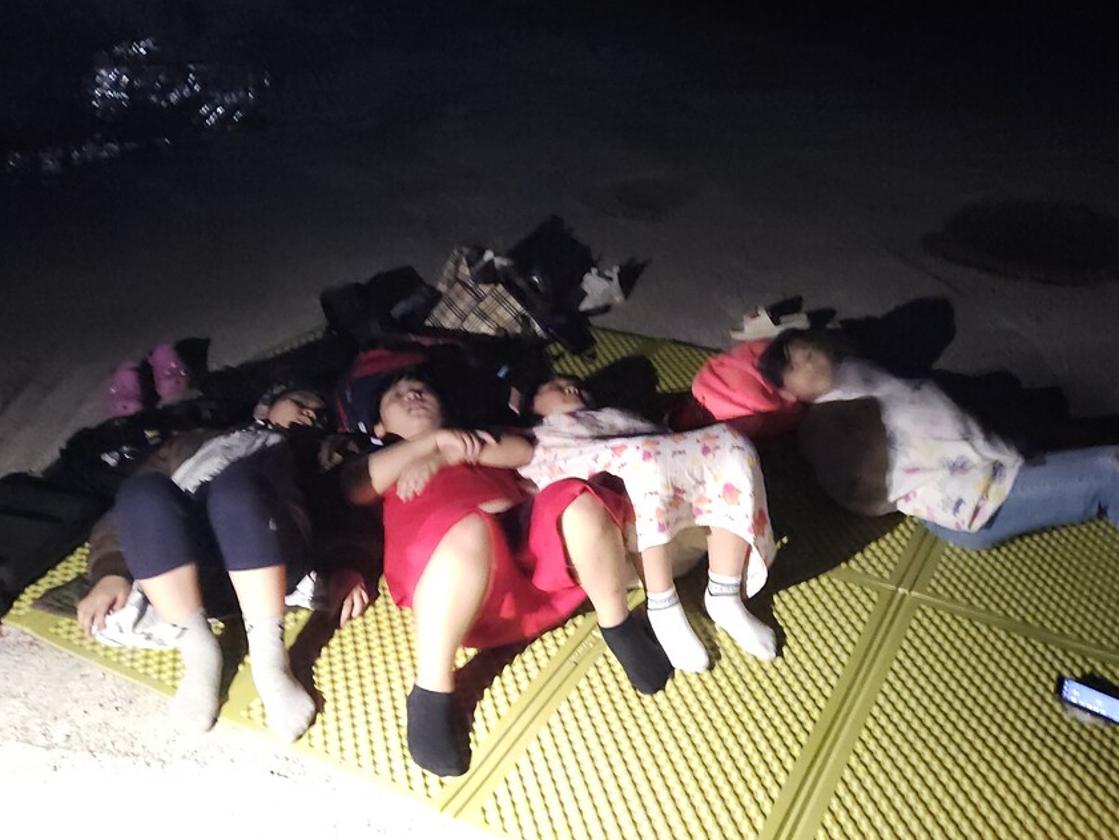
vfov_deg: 40.7
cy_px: 390
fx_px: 1132
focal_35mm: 35
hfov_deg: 52.6
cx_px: 580
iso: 3200
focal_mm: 5.4
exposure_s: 1
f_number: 1.8
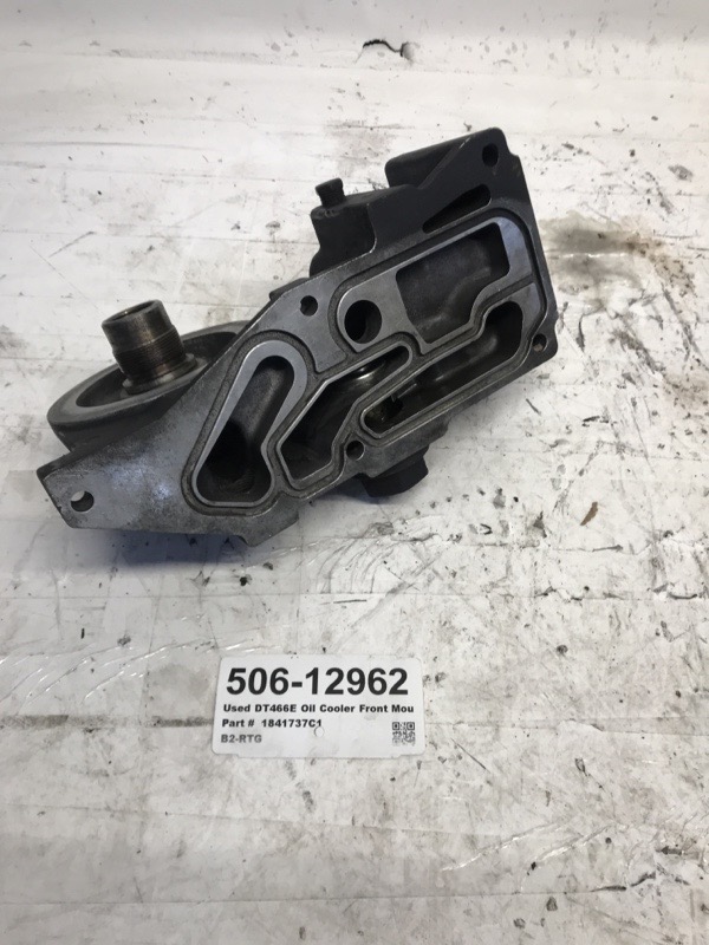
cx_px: 354
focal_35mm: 28
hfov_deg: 49.7
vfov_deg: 63.4
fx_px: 765
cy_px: 472
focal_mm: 3.99
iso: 40
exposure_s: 1/120
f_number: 1.8
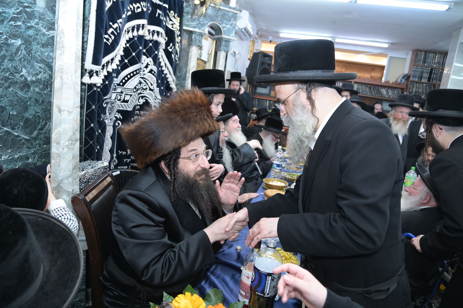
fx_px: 309
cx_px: 232
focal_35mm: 24
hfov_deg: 73.8
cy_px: 154
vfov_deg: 53.1
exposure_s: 1/200
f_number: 4.5
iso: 1600
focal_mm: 24
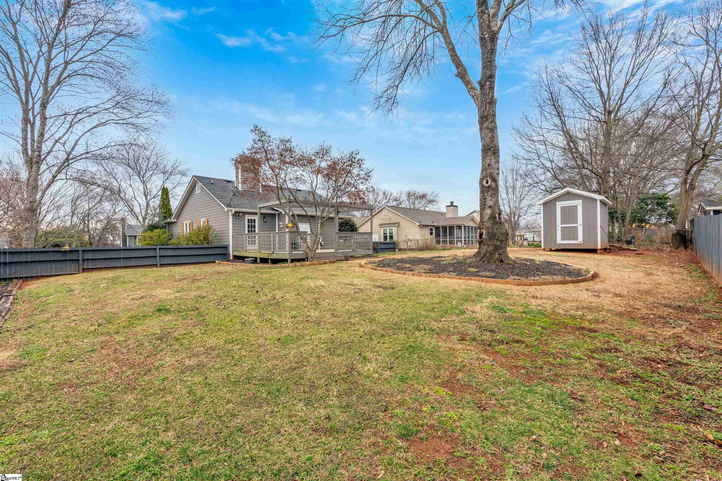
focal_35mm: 16
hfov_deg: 96.7
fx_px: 321
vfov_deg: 73.7
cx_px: 361
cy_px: 240
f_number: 9
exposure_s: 1/160
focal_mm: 16
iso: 320
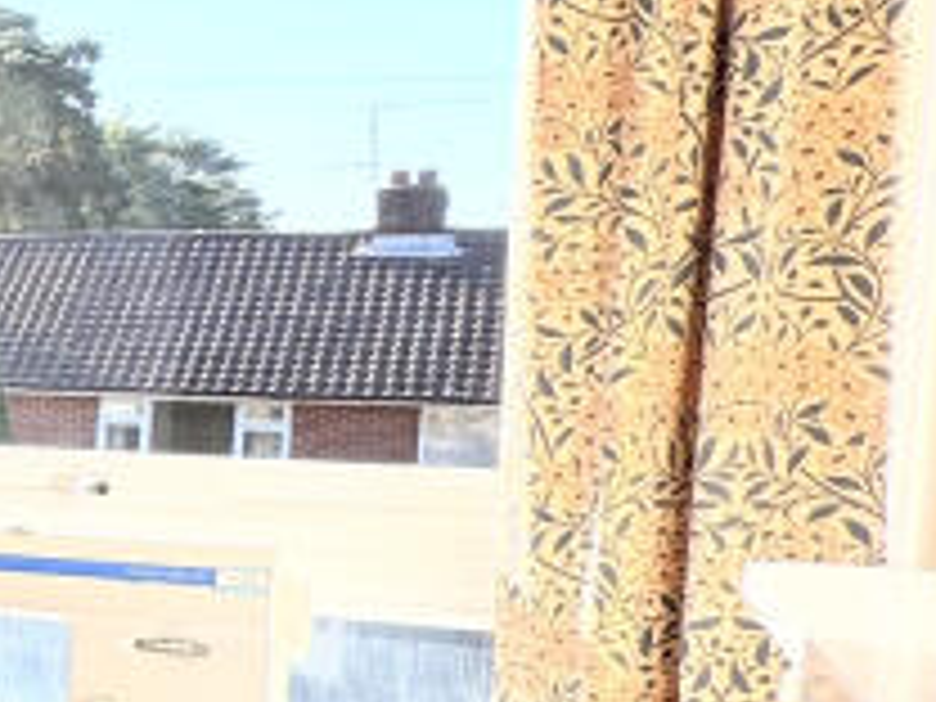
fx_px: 1866
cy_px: 459
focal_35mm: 69
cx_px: -1166
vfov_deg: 21.2
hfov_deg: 16.4
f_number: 2.2
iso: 40
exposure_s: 1/179
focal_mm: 2.22
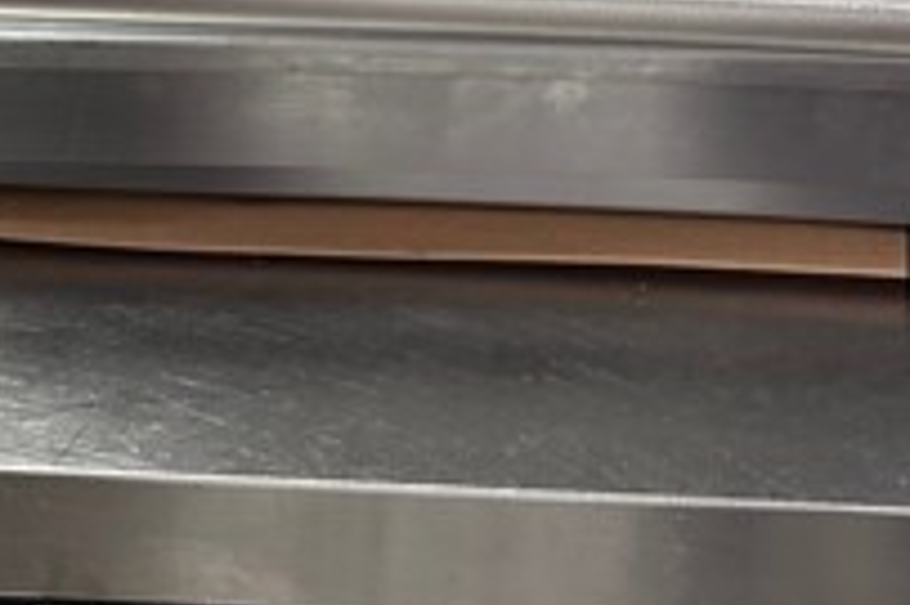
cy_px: -314
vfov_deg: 16.5
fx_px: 1894
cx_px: 632
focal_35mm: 75
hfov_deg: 26.8
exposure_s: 1/60
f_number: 1.78
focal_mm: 6.86
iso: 500
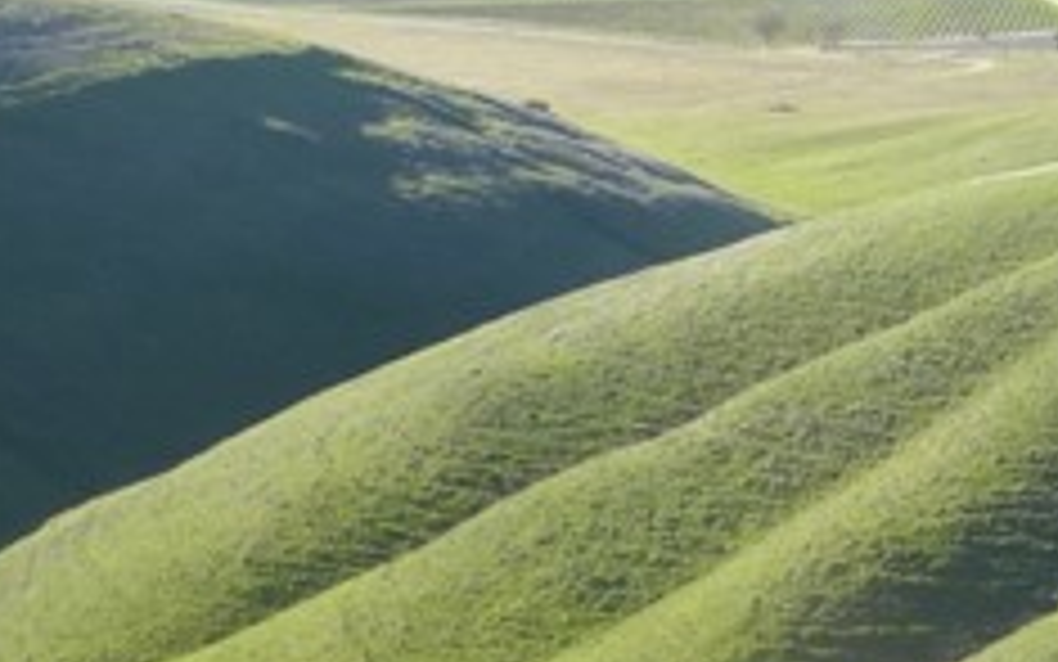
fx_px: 3201
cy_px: 437
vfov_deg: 11.8
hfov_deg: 14.6
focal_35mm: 111
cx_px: 2283
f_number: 4
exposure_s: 1/320
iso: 100
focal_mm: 4.3
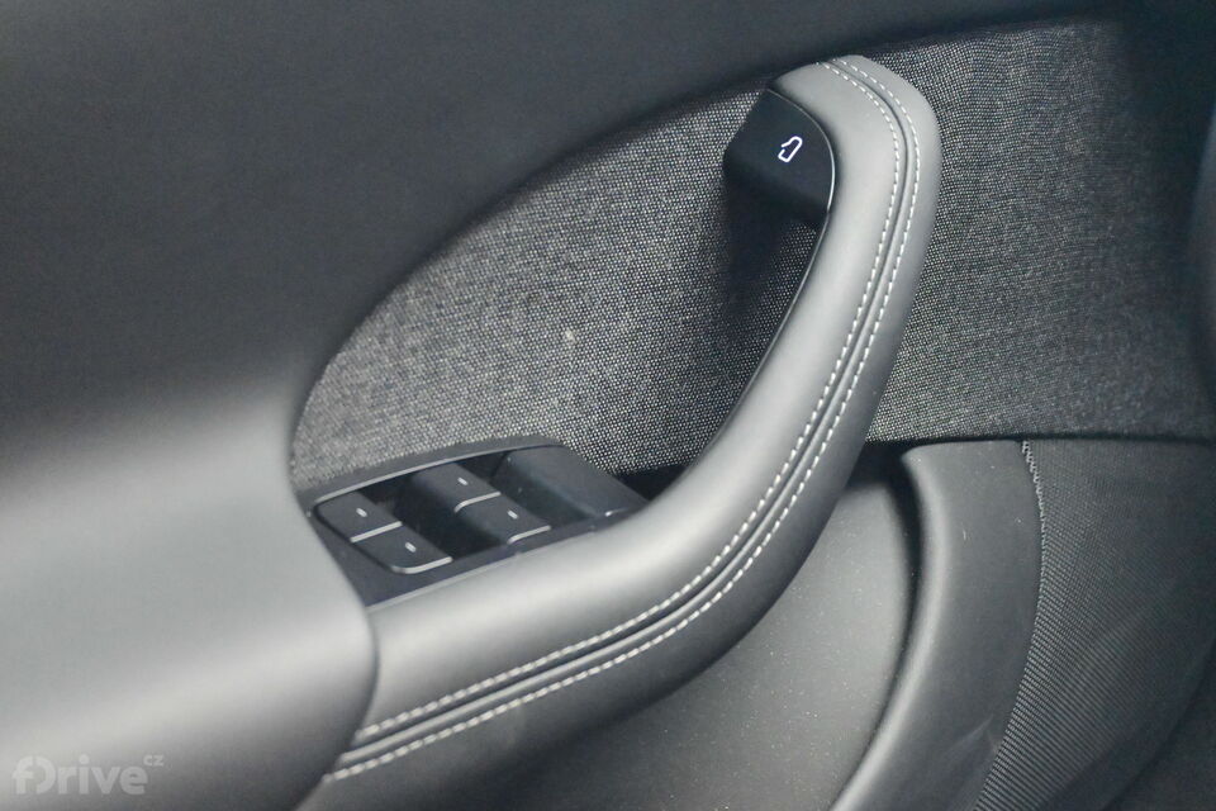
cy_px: 406
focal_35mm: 56
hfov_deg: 35.9
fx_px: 1875
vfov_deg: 24.4
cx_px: 608
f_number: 5.3
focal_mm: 37
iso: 6400
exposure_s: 1/60
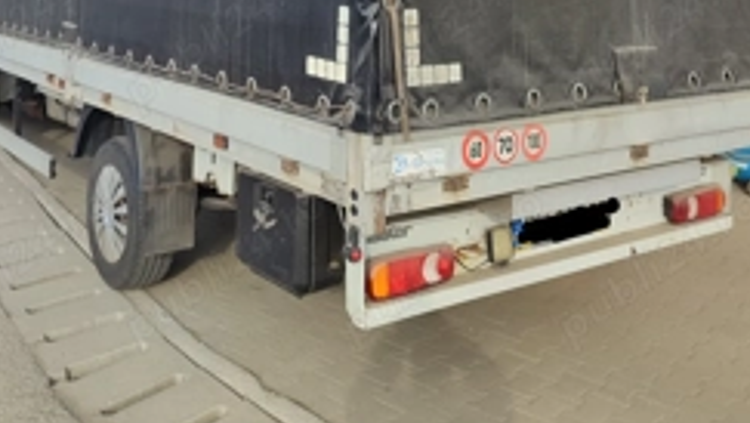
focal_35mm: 43
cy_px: -154
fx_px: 856
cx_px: 333
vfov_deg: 23.8
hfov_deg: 47.3
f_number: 1.89
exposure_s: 1/355
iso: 50
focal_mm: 5.89
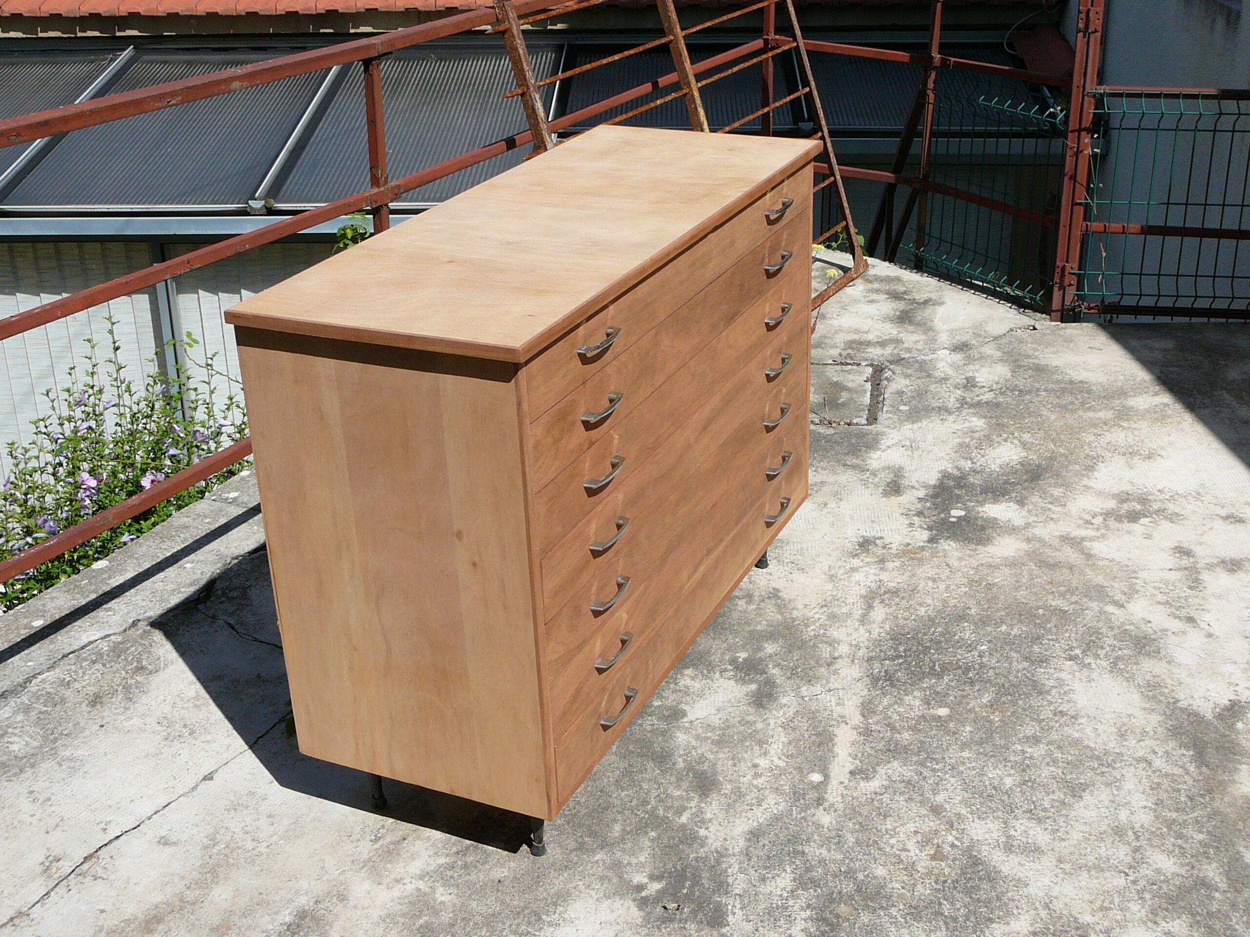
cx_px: 625
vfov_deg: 33.6
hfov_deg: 43.9
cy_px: 468
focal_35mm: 43
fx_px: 1553
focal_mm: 6.4
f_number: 5
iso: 80
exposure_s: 1/400
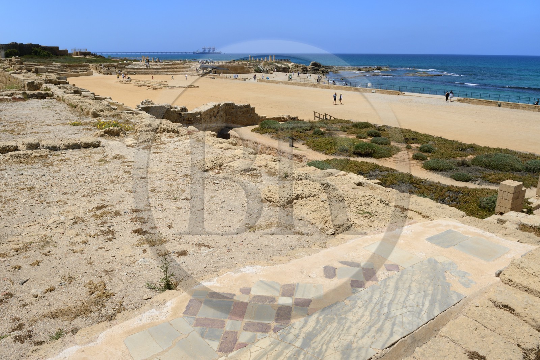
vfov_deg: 47.9
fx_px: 405
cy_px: 180
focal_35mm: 27
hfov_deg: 67.4
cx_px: 270
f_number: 16
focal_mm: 27
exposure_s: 1/200
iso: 100
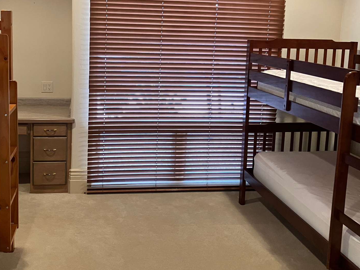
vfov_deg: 34.8
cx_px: 154
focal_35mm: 41
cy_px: 92
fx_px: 426
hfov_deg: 45.6
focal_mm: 3.99
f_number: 1.8
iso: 320
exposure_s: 1/40
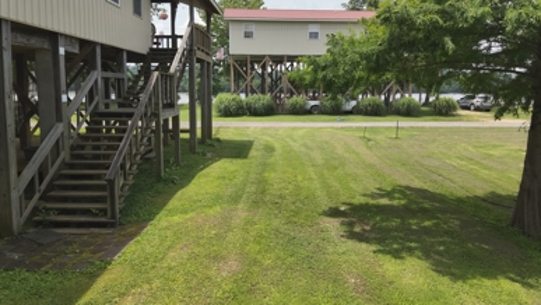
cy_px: 136
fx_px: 387
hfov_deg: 69.8
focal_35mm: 27
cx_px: 264
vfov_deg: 42.9
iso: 100
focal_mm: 4.4
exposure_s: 1/1000
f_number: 2.8
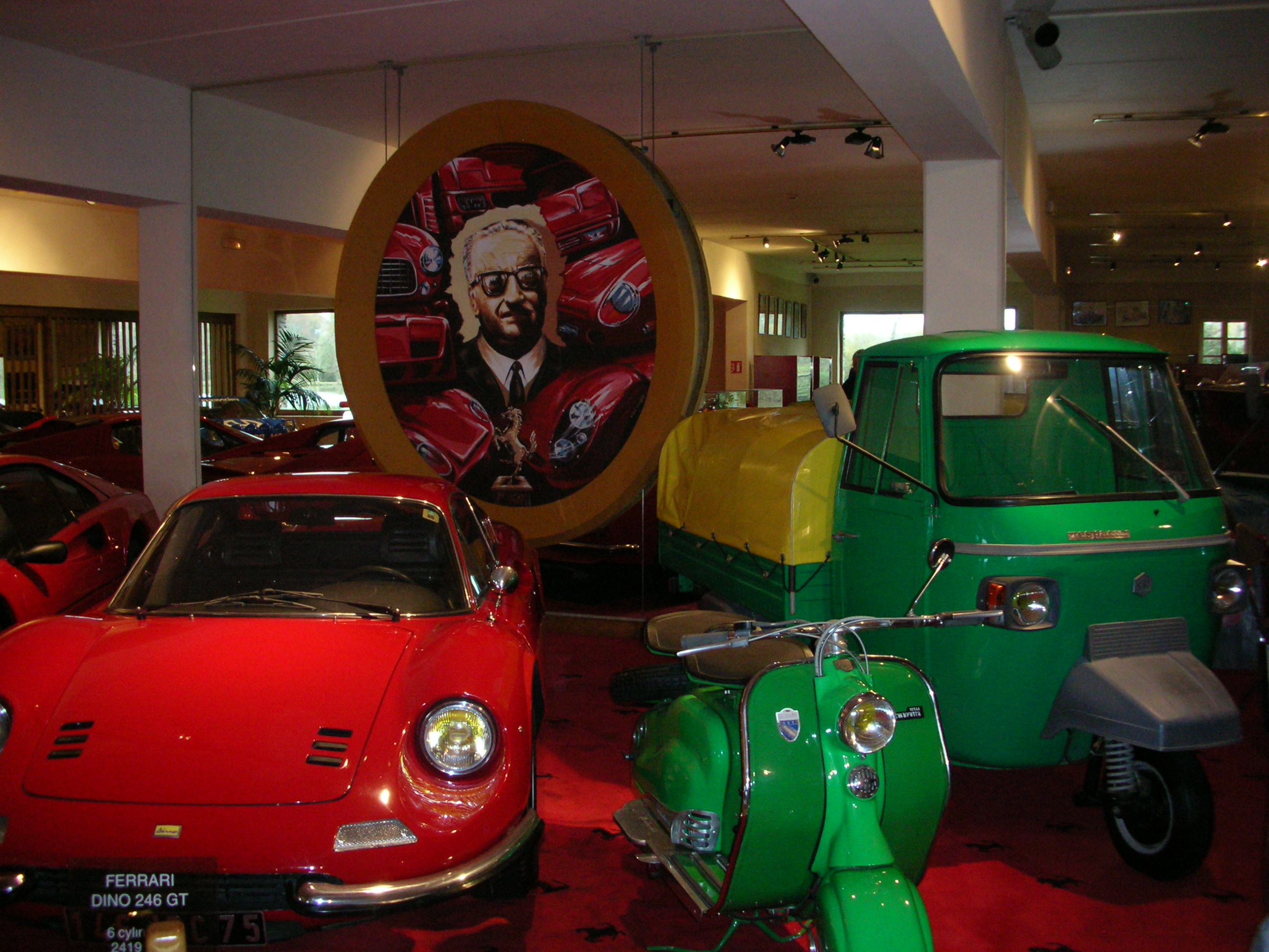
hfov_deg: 52.6
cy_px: 476
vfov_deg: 40.7
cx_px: 634
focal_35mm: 35
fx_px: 1283
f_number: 3
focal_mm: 5.8
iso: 200
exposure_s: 1/60.1
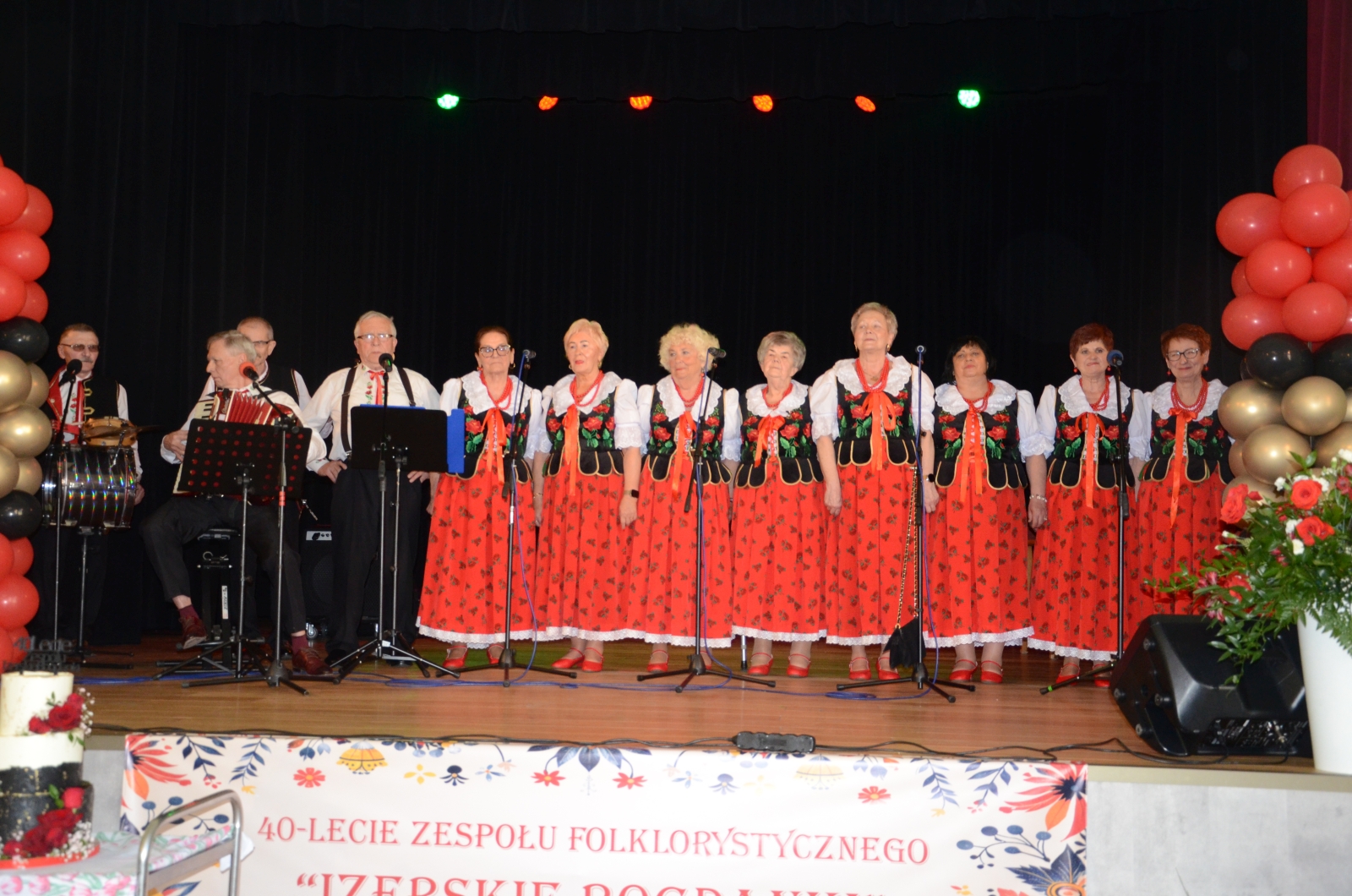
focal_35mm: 45
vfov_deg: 29.7
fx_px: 1687
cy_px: 448
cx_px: 676
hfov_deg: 43.7
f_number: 4.2
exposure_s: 1/250
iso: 1600
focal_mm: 30
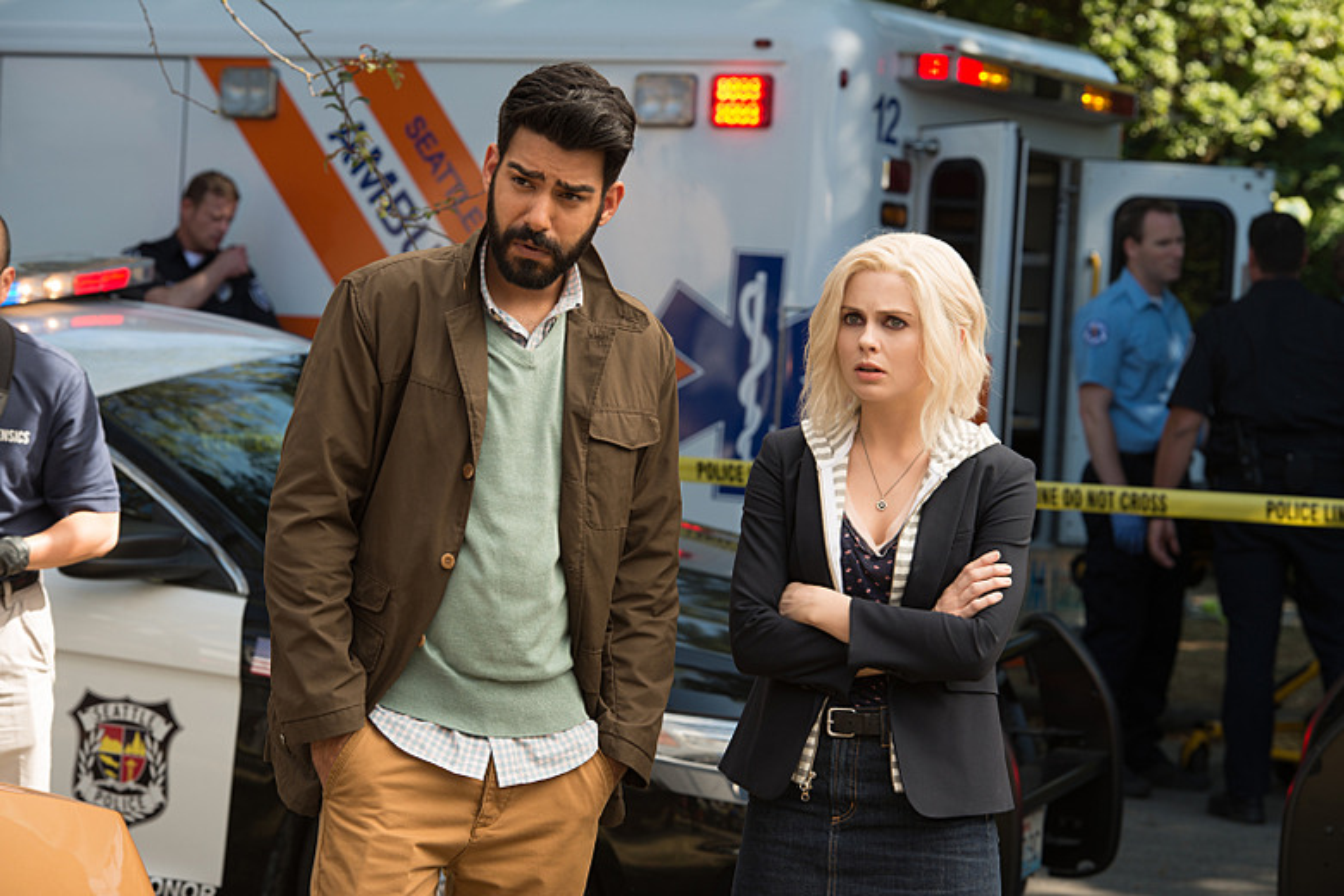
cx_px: 672
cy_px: 448
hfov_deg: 15.8
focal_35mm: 130
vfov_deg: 10.5
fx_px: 4853
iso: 100
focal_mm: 130
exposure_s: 1/100
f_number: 10
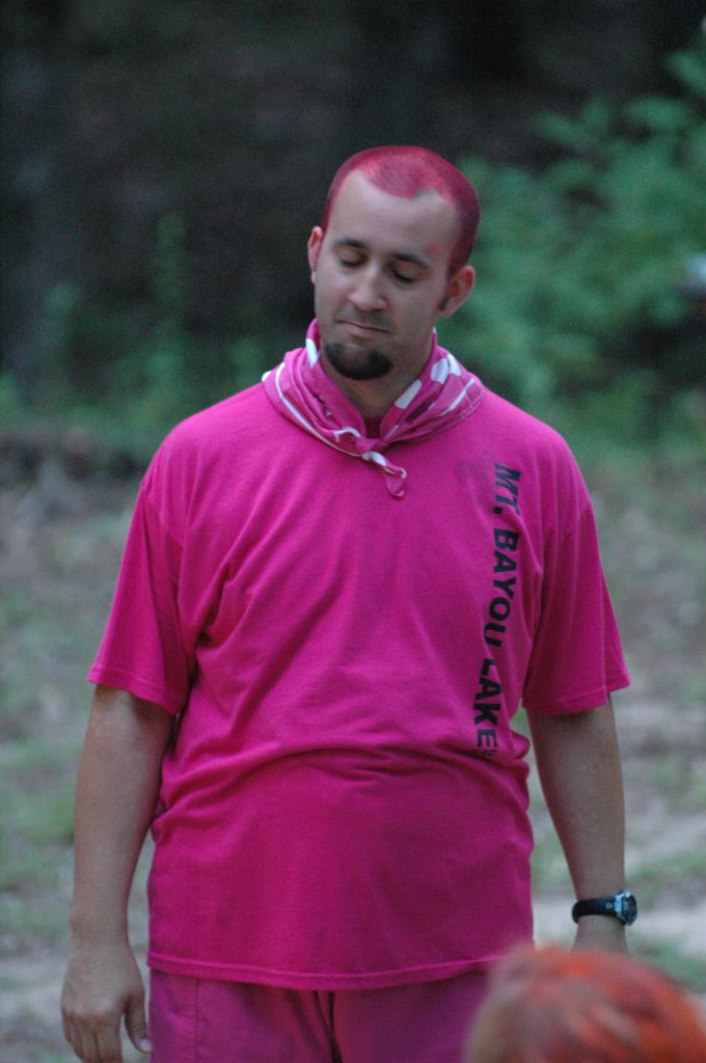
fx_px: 7963
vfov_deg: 7.6
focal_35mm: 270
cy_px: 532
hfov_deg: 5.1
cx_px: 353
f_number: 2.8
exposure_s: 1/30
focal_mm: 180
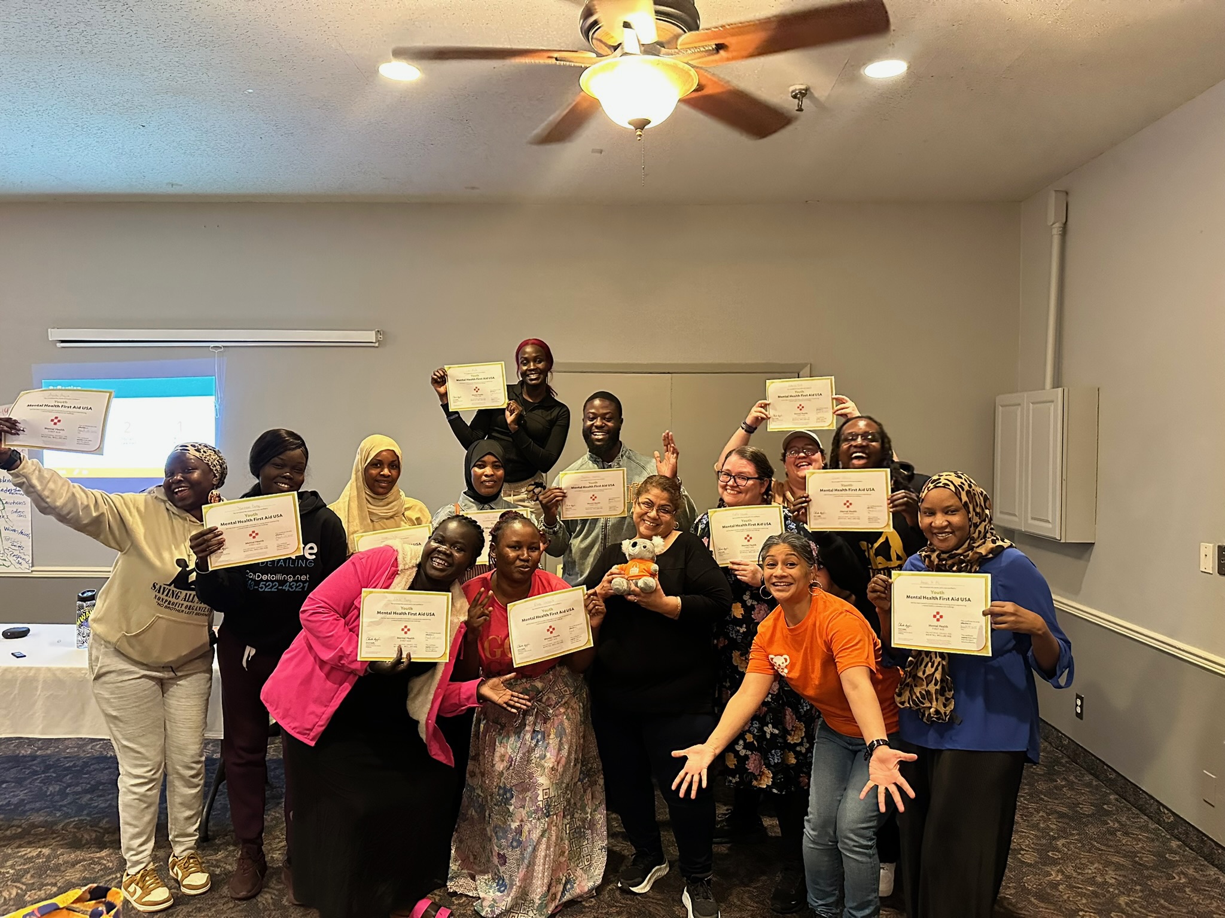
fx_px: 849
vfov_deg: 56.8
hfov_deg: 71.6
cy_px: 459
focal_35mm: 24
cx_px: 612
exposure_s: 1/40
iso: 1000
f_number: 1.78
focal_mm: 6.86
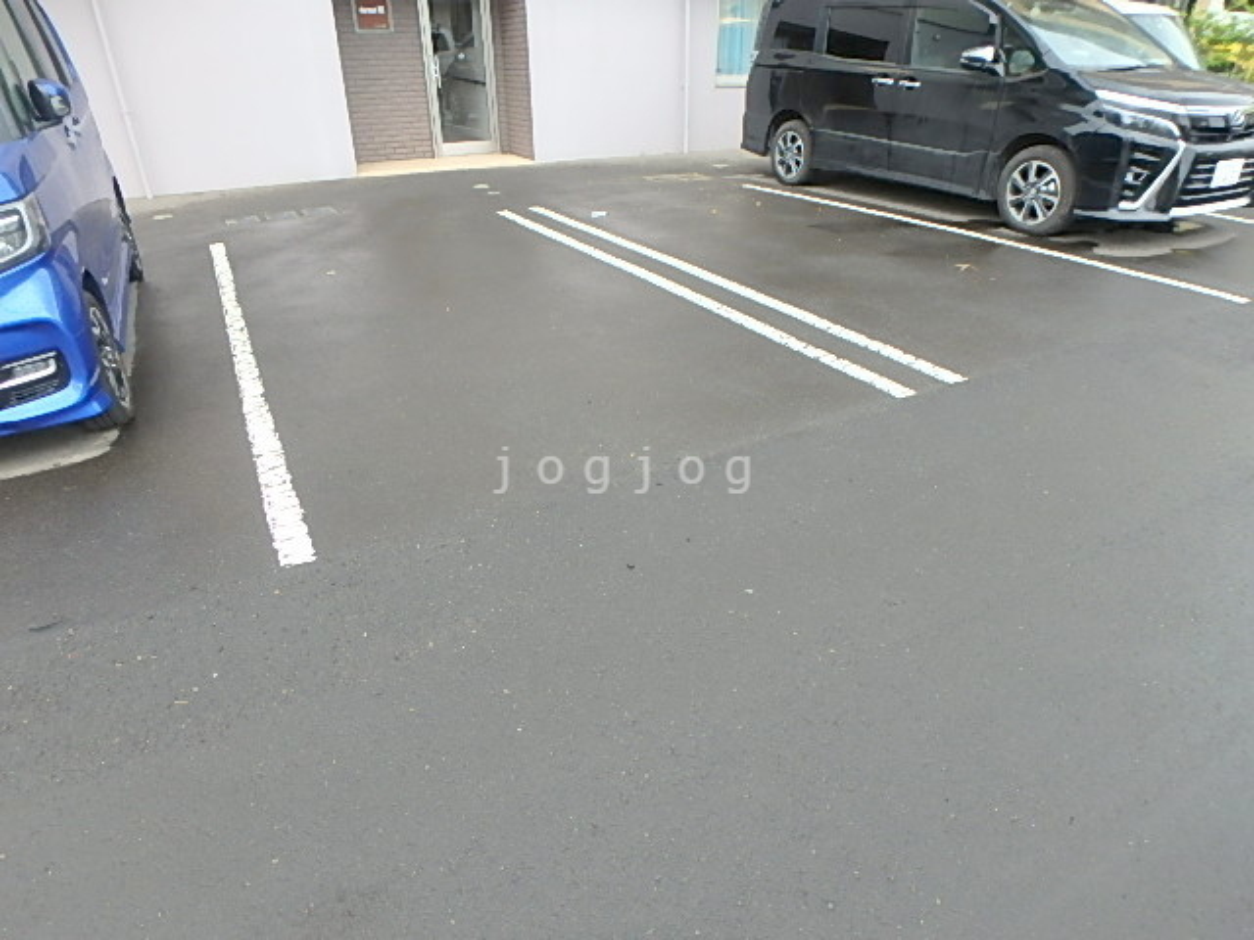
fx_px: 761
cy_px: 470
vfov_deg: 63.4
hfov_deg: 79.0
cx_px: 627
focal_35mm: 21
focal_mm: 3.7
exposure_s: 1/60
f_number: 3.5
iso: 200
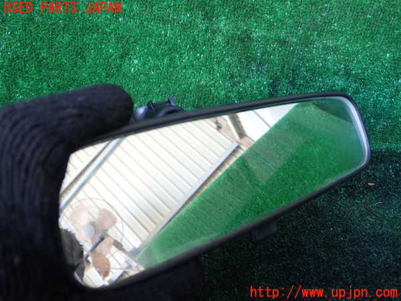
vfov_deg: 46.8
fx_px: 348
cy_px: 150
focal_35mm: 30
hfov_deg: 60.0
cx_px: 200
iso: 200
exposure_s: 1/50
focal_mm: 5.4
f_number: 2.3
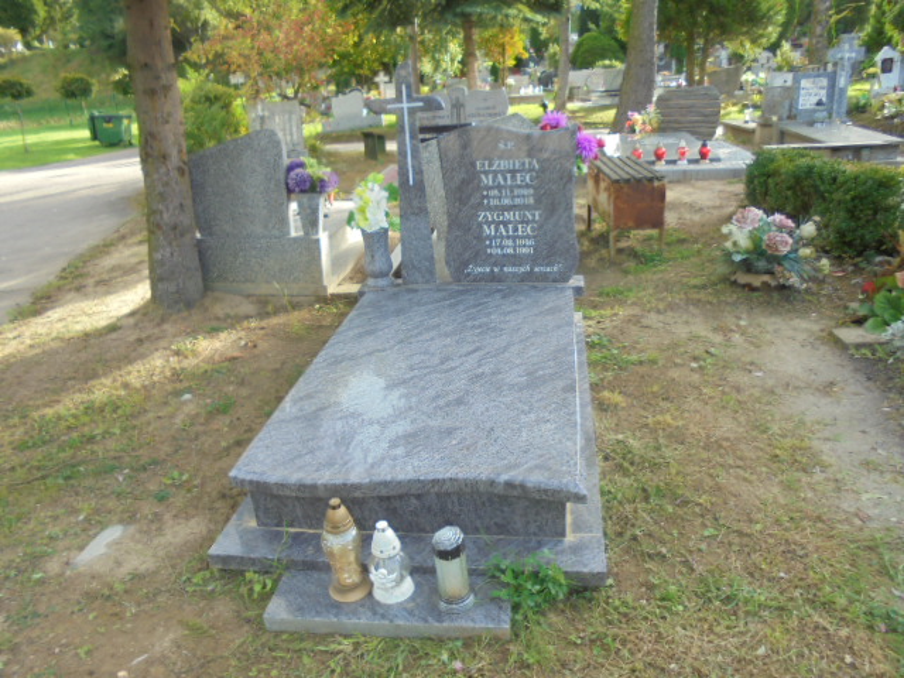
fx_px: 679
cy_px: 339
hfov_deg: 67.3
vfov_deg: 53.1
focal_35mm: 26
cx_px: 452
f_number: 3.5
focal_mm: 4.6
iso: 100
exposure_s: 1/125
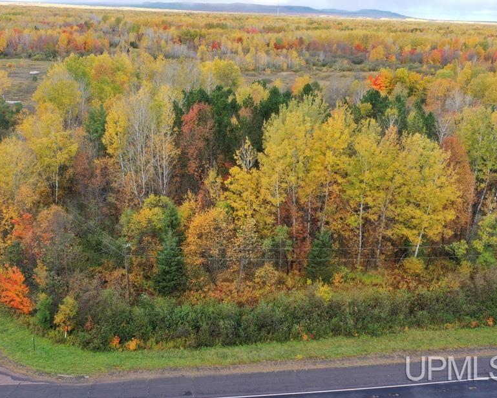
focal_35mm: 35
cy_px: 180
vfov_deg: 42.2
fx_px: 515
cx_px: 253
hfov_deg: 51.5
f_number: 4.5
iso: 100
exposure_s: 1/160
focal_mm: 10.26
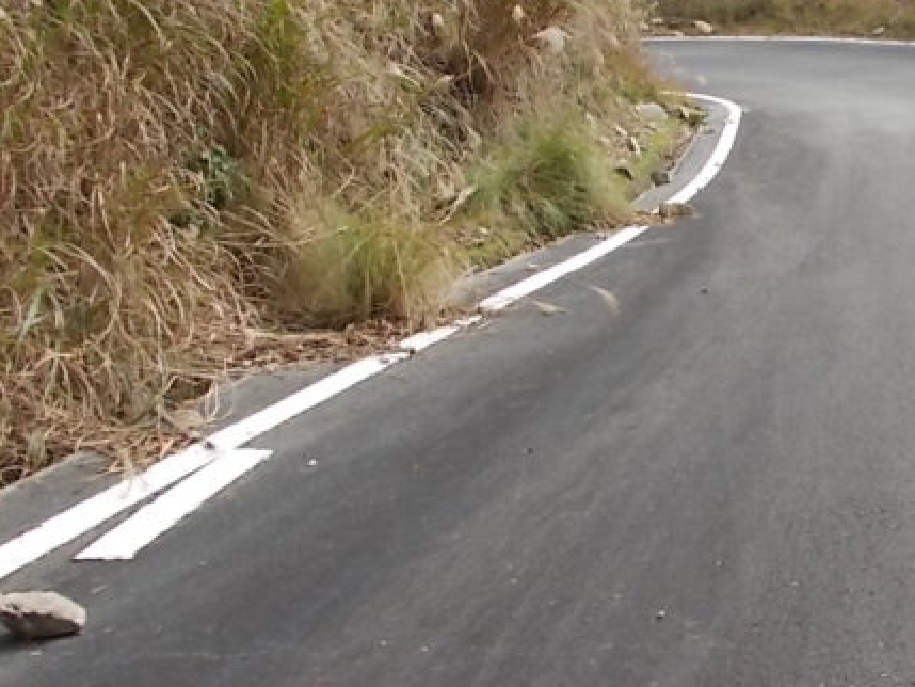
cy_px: 346
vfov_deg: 23.7
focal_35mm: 62
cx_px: 881
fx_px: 1639
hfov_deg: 29.4
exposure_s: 1/250
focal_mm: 4.6
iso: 80
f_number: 3.2
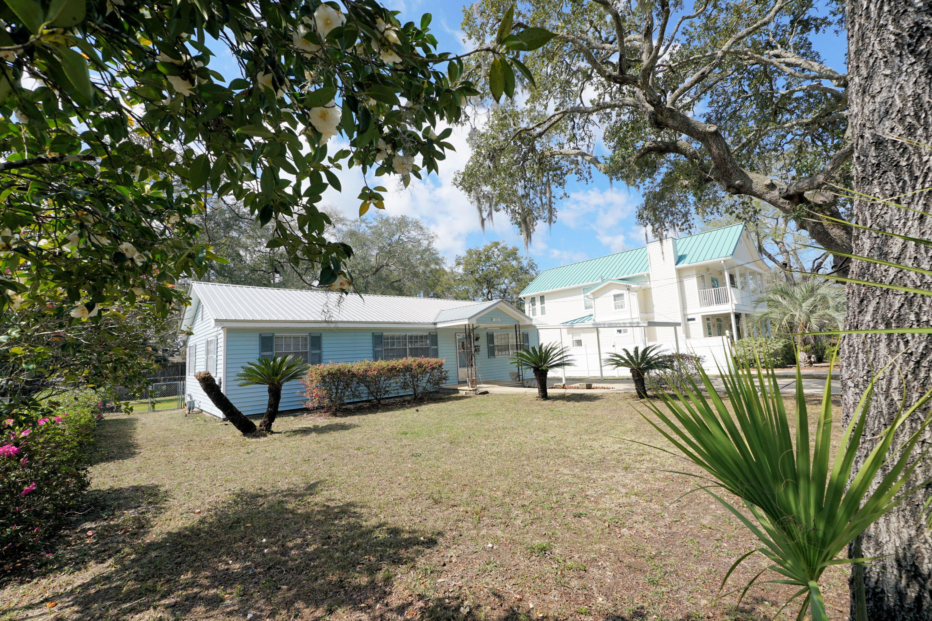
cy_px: 310
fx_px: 388
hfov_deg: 100.4
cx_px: 466
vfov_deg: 77.3
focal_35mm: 15
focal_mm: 10
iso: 100
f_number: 8
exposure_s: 1/250
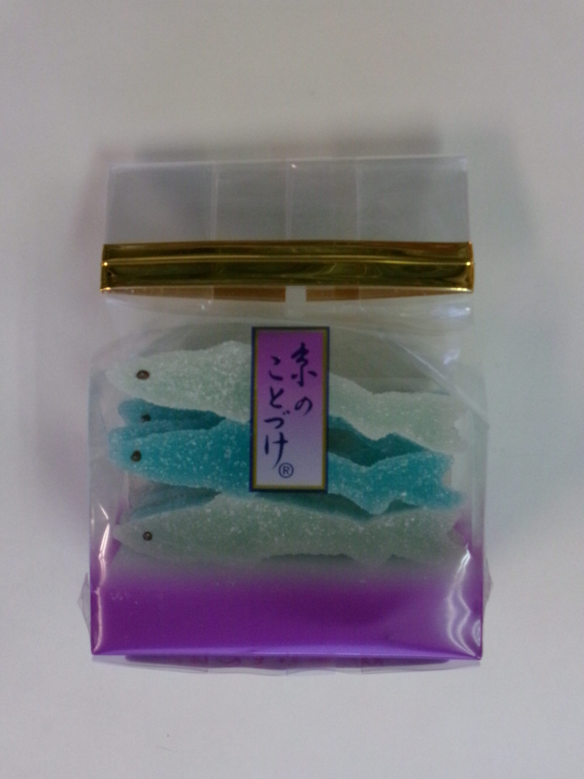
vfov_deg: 36.2
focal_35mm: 53
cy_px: 390
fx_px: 1192
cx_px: 292
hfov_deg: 27.5
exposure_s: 1/120
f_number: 4.9
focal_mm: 9.5
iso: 800
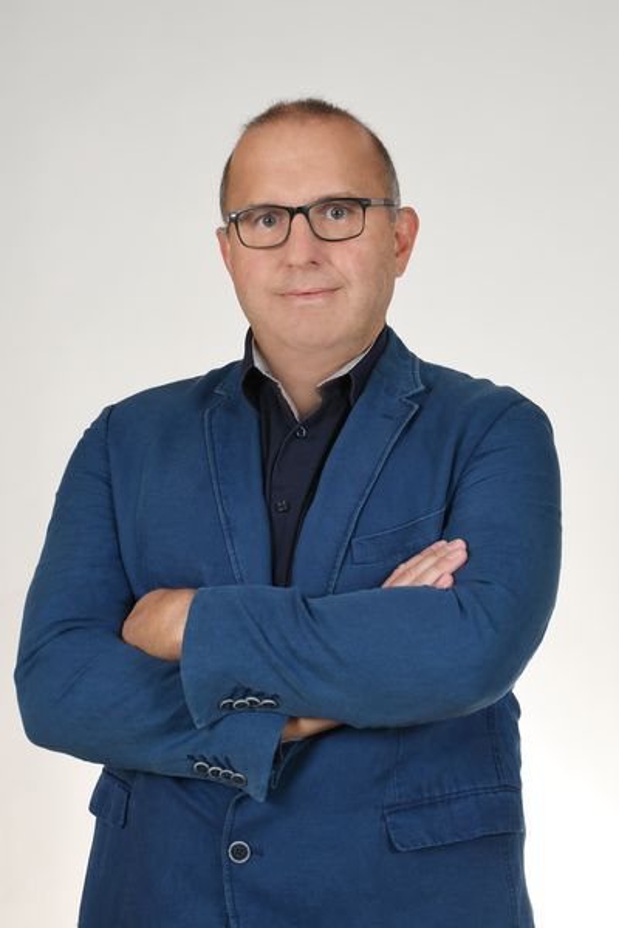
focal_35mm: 67
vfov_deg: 30.1
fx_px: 1728
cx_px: 310
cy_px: 464
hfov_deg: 20.3
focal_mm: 45
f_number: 5.6
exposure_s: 1/160
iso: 100
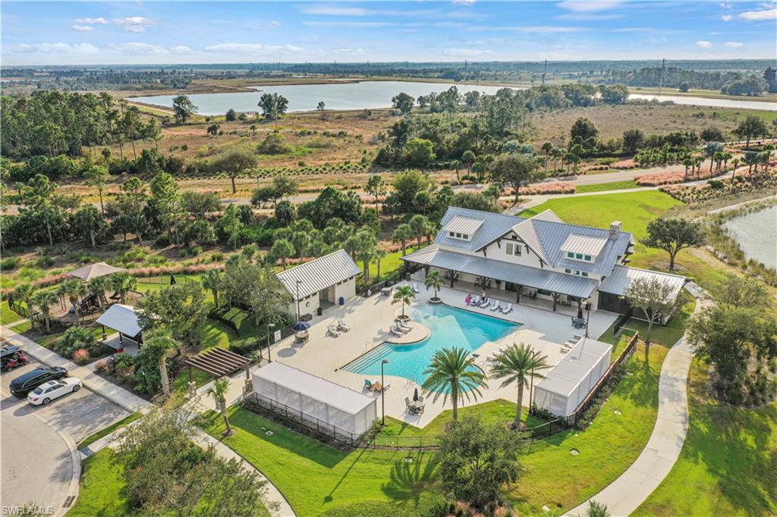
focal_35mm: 28
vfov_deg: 46.4
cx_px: 388
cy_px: 258
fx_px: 604
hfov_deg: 65.5
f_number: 5.6
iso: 100
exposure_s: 1/500
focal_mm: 10.26
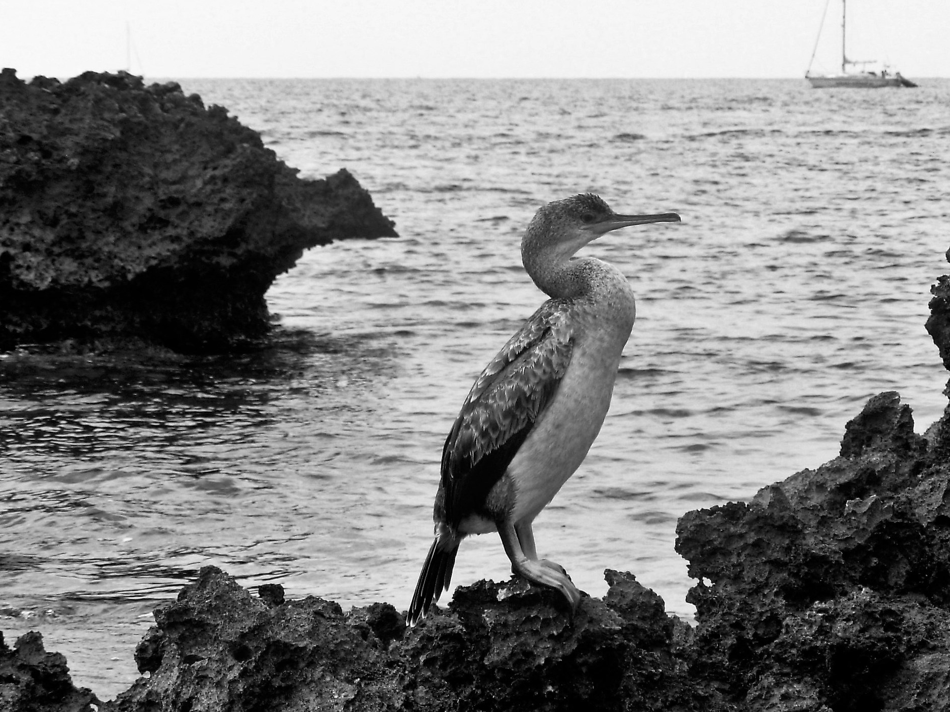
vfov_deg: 11.1
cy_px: 275
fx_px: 3650
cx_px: 602
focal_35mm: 133
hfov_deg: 14.8
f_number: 4
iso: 50
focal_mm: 17.2
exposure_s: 1/456
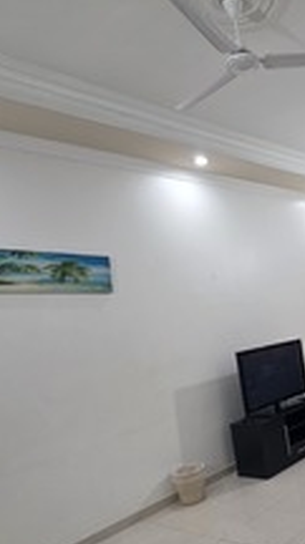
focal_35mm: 30
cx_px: 331
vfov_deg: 63.9
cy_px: 321
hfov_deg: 34.0
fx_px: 433
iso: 250
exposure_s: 1/100
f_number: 1.9
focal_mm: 2.2
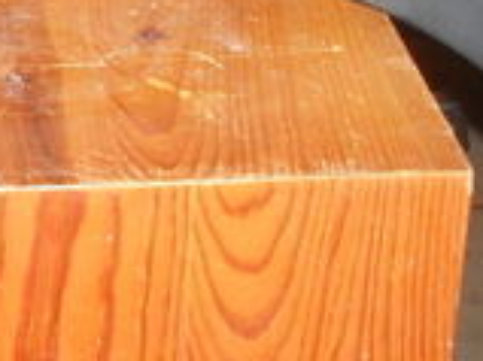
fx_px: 1966
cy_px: 94
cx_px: -18
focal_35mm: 141
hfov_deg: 13.8
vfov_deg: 10.5
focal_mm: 6.3
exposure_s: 1/45
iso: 200
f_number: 3.2
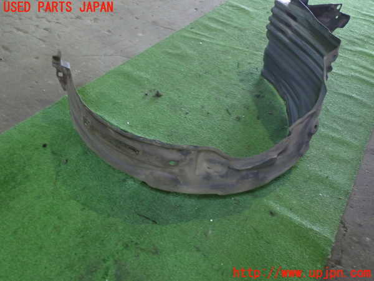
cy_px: 140
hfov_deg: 60.0
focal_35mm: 30
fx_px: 324
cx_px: 187
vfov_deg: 46.8
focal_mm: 5.4
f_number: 2.3
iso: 640
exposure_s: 1/30
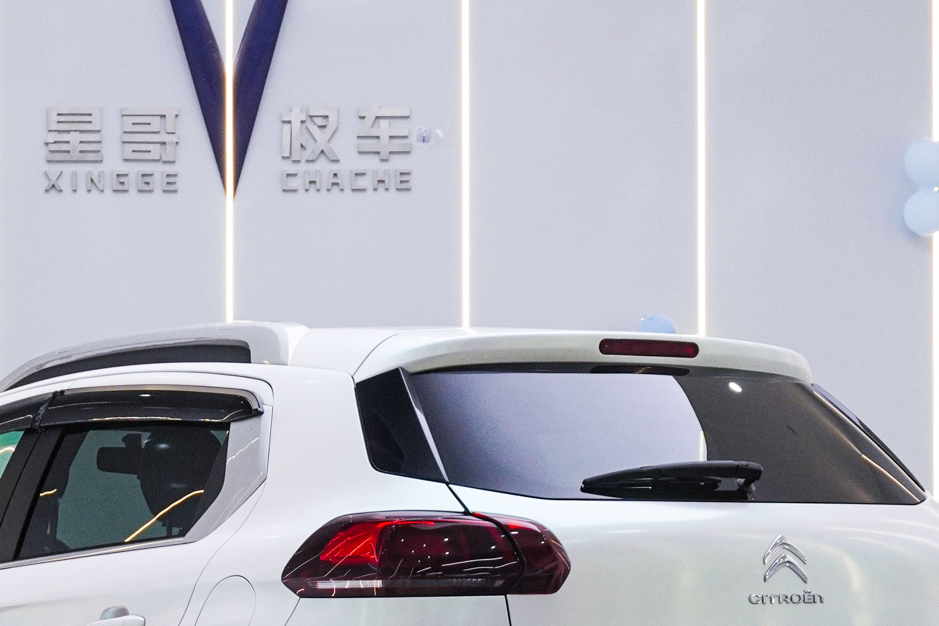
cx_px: 325
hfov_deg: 16.4
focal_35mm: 125
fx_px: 3260
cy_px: 582
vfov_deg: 10.9
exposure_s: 1/80
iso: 800
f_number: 6.3
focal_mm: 32
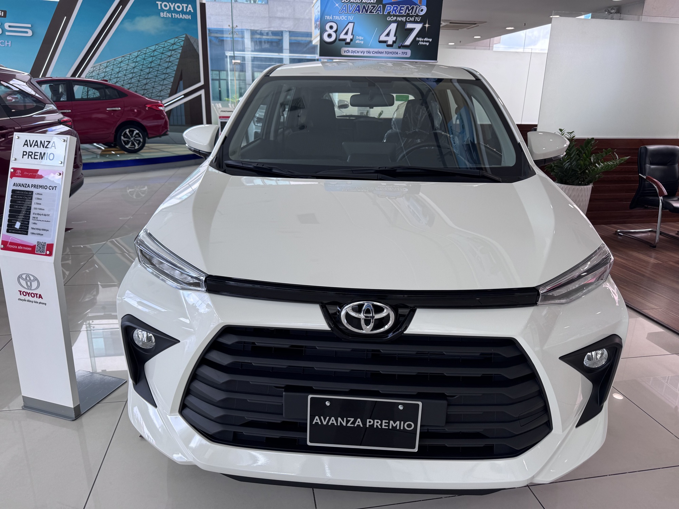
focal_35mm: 24
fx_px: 471
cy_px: 254
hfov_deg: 71.6
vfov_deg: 56.8
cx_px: 340
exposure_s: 1/255
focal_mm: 6.76
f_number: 1.78
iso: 64
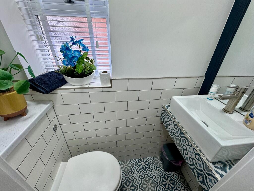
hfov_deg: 102.1
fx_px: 103
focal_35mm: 14
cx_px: 127
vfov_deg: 85.7
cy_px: 96
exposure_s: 1/100
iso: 100
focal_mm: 2.22
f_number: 2.2
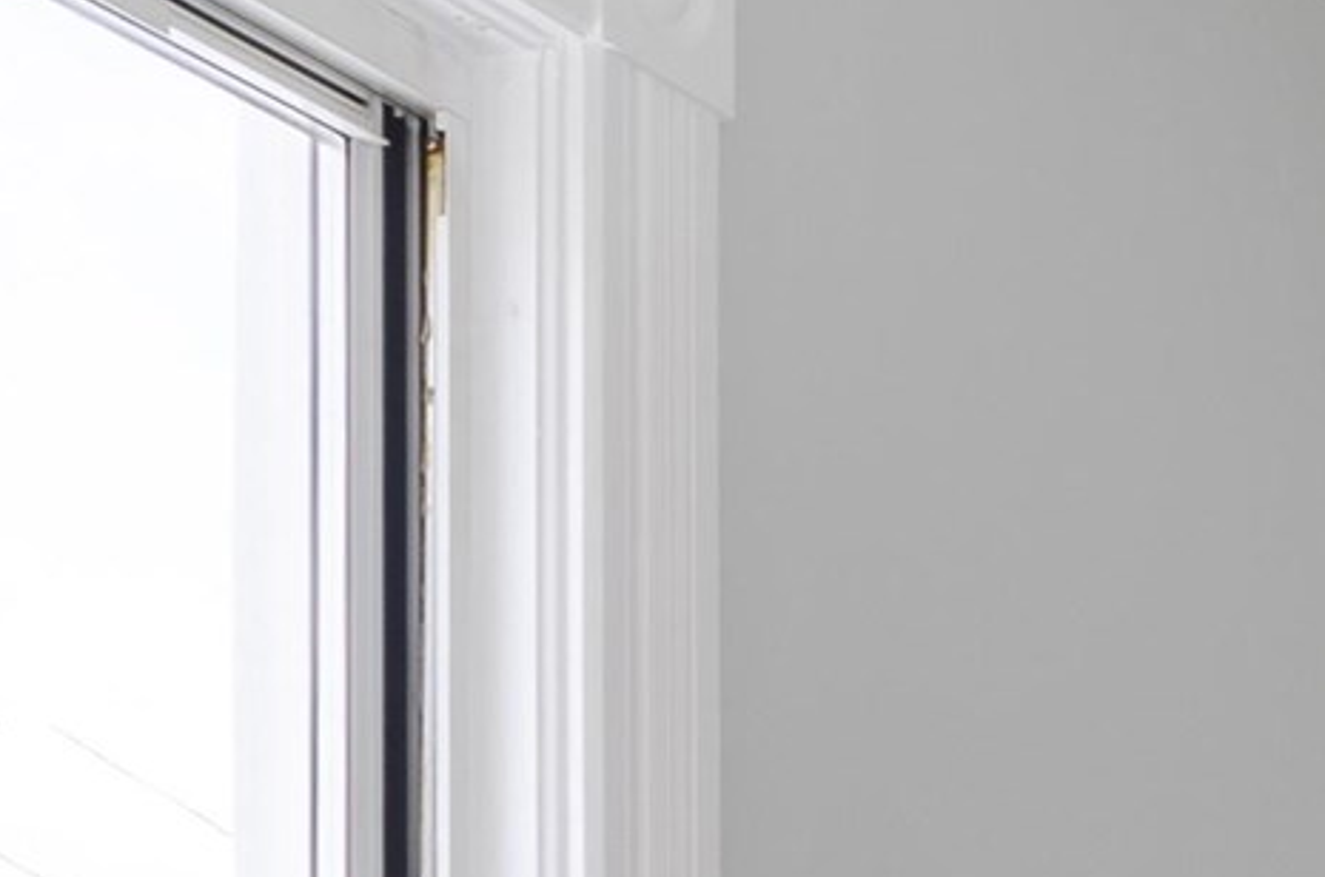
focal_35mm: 119
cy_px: 1765
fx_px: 4371
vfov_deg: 10.5
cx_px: 3368
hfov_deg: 12.6
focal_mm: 12
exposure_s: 1/30
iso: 100
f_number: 10
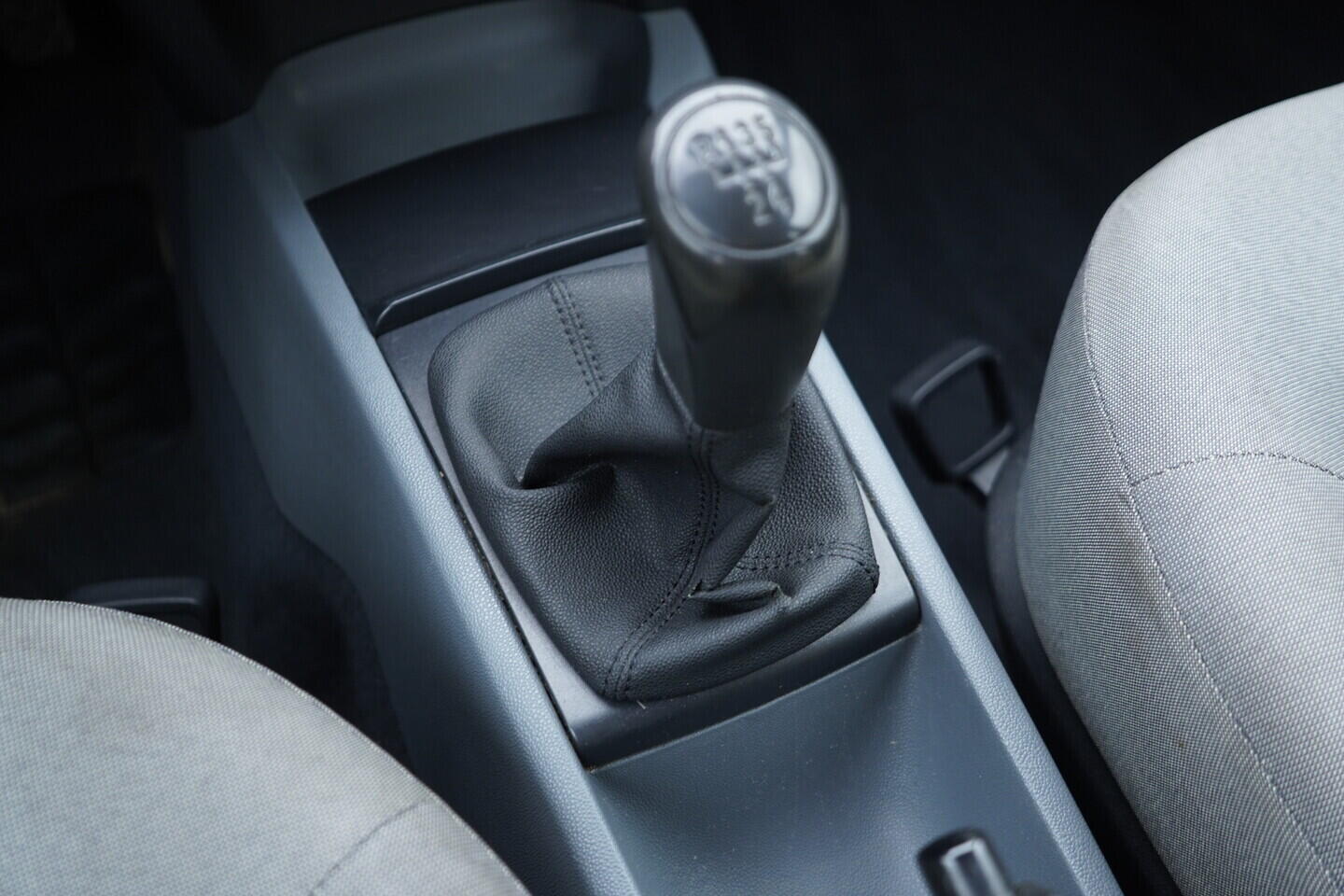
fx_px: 1344
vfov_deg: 36.9
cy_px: 448
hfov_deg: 53.1
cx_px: 672
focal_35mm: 36
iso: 400
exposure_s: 1/40
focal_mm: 24
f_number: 2.8
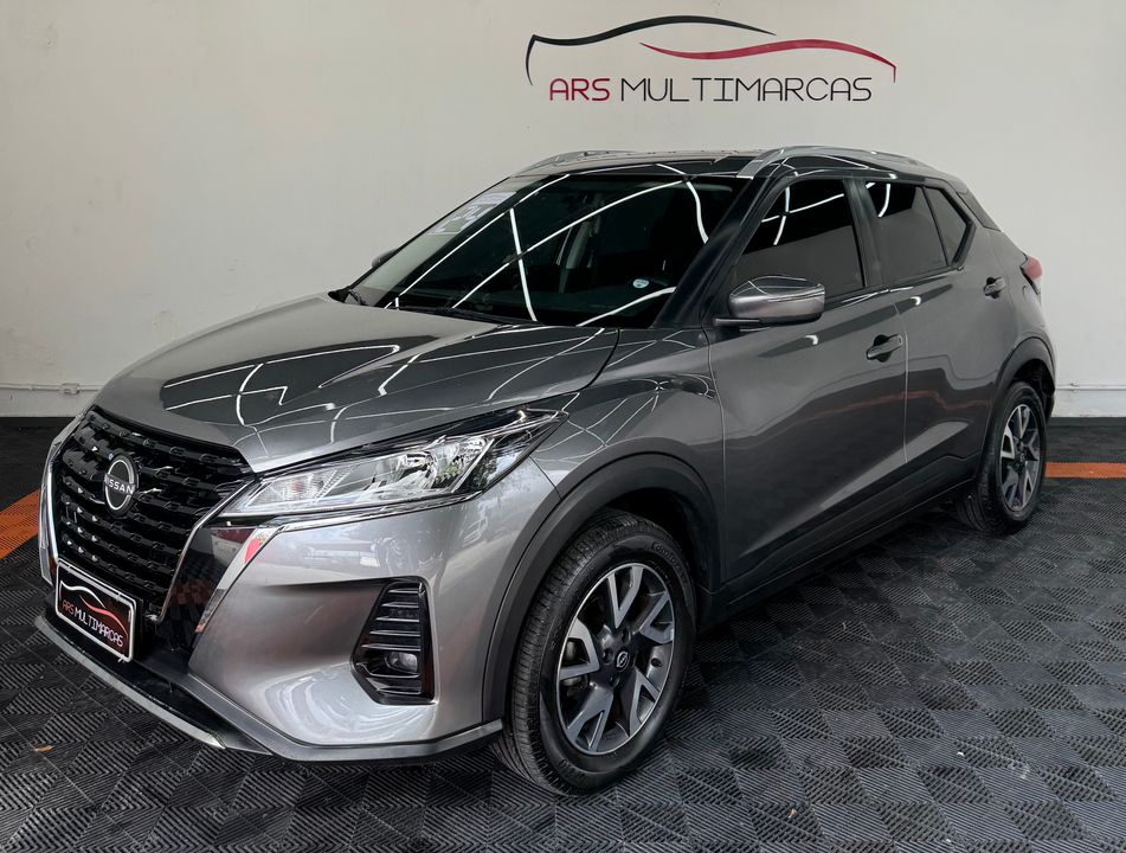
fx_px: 783
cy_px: 426
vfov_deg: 57.1
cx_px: 563
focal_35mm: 24
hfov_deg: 71.4
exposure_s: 1/407
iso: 80
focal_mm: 6.76
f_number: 1.78
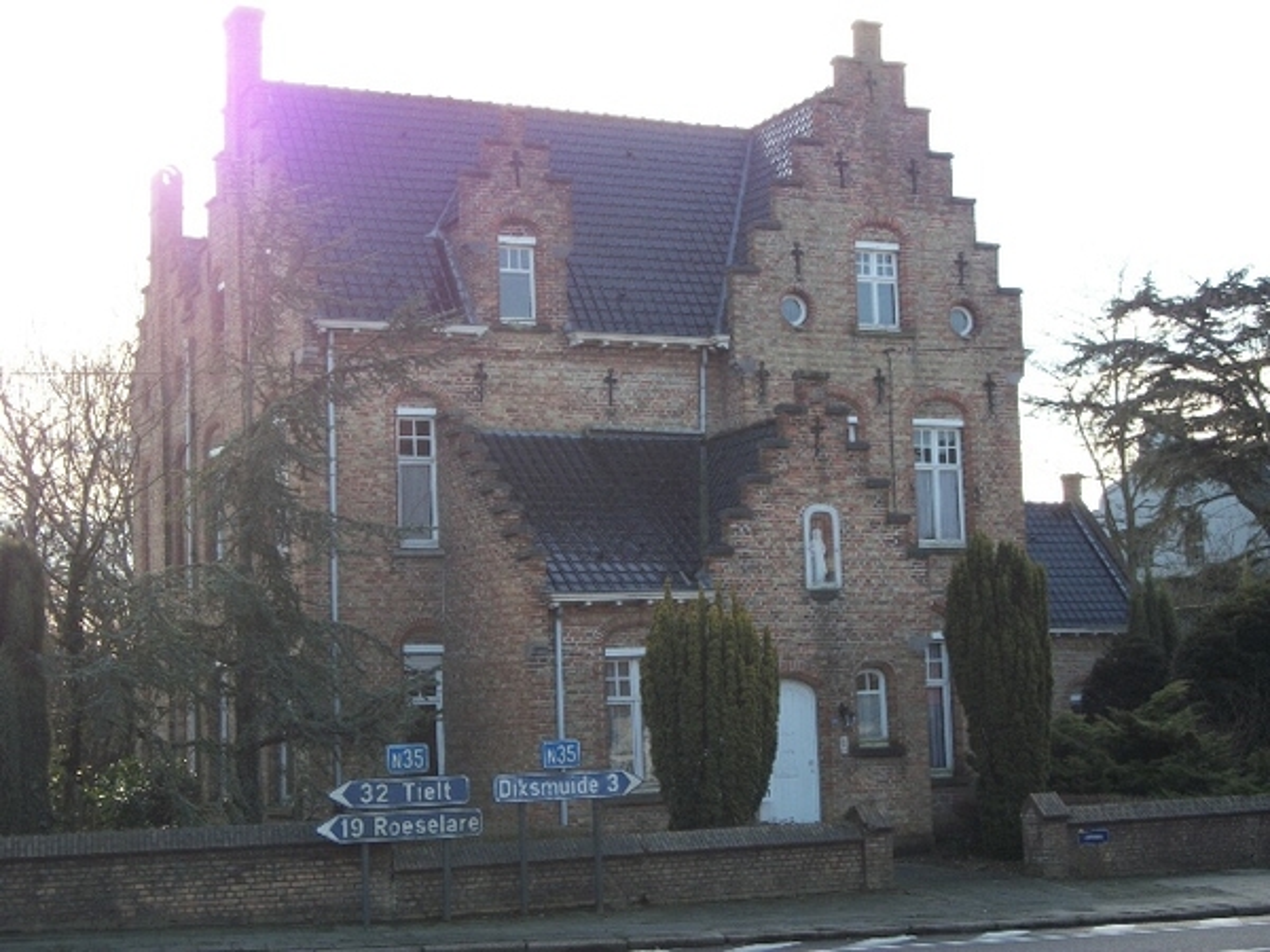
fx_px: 2275
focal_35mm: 62
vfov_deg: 23.7
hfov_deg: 31.2
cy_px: 476
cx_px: 635
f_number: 4.1
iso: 80
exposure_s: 1/200
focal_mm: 11
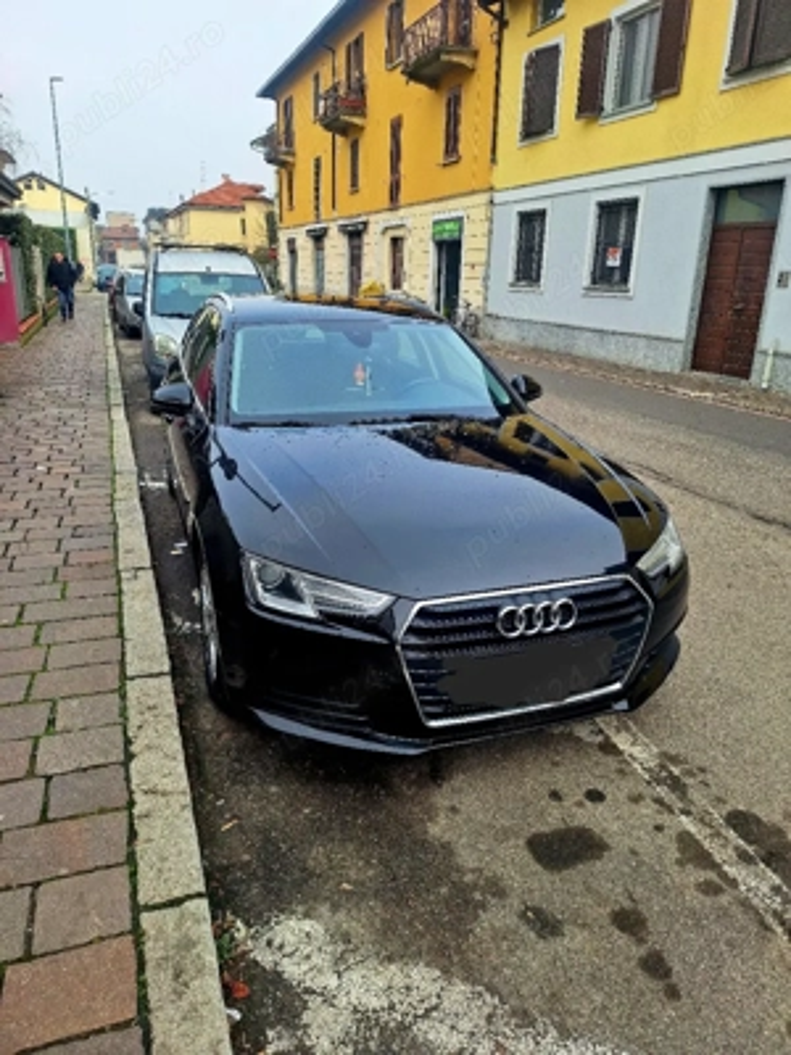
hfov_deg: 58.9
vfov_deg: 73.9
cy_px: 528
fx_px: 701
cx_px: 396
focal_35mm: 23
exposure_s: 1/909
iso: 40
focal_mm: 5.54
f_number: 1.8
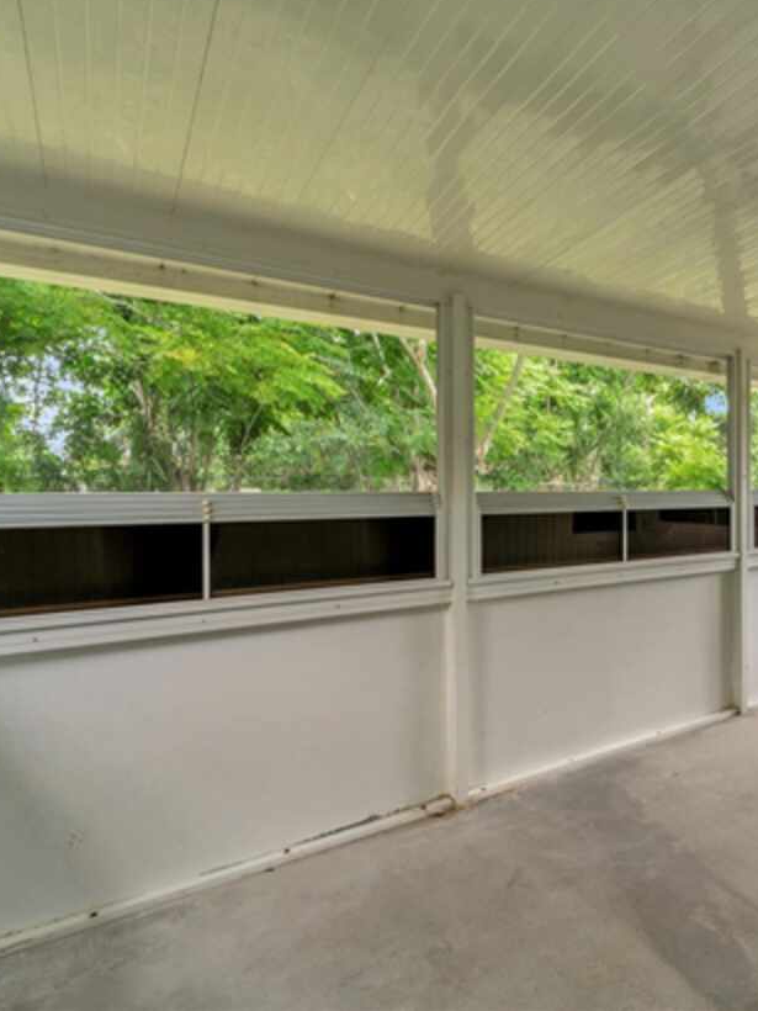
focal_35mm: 21
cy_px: 487
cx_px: 616
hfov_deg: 58.2
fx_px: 613
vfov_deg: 79.0
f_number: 9
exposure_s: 1/15
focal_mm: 14
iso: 250
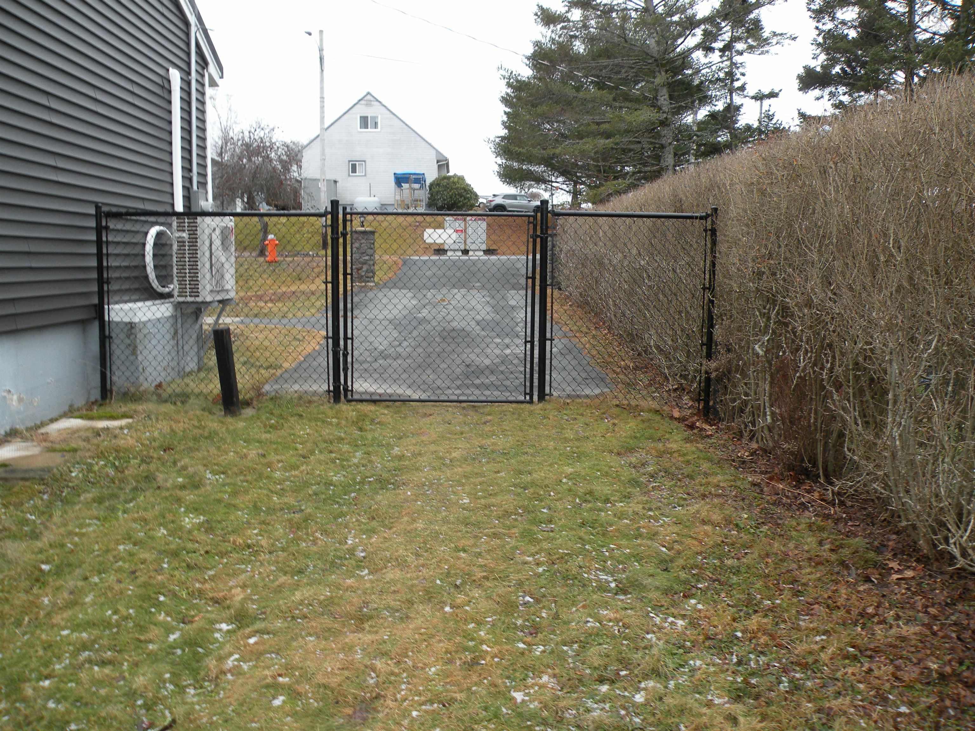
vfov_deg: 51.4
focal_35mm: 27
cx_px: 488
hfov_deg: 65.3
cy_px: 366
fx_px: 760
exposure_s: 1/69.2
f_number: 3.2
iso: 64
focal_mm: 4.7
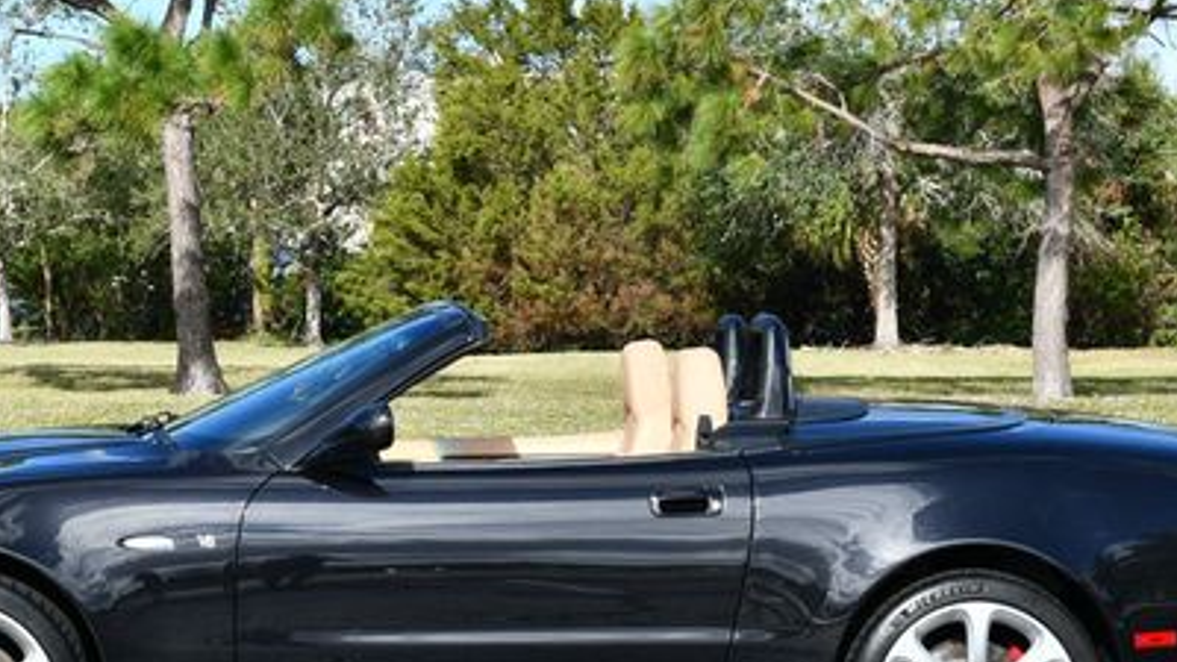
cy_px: 327
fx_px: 3558
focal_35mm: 114
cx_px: 435
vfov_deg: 10.6
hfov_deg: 18.8
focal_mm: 34
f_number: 8
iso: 100
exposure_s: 1/250
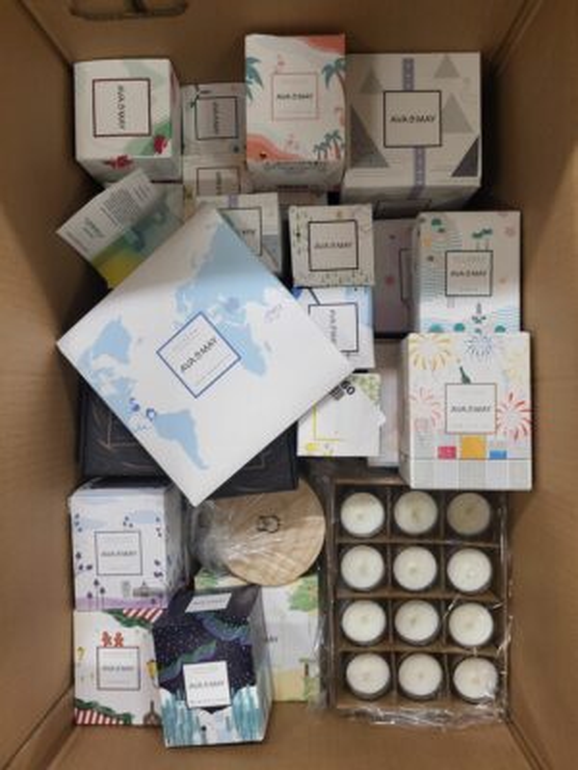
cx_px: 289
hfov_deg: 53.1
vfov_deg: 67.3
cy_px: 385
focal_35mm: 26
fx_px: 579
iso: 320
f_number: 1.8
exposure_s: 1/100
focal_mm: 5.4
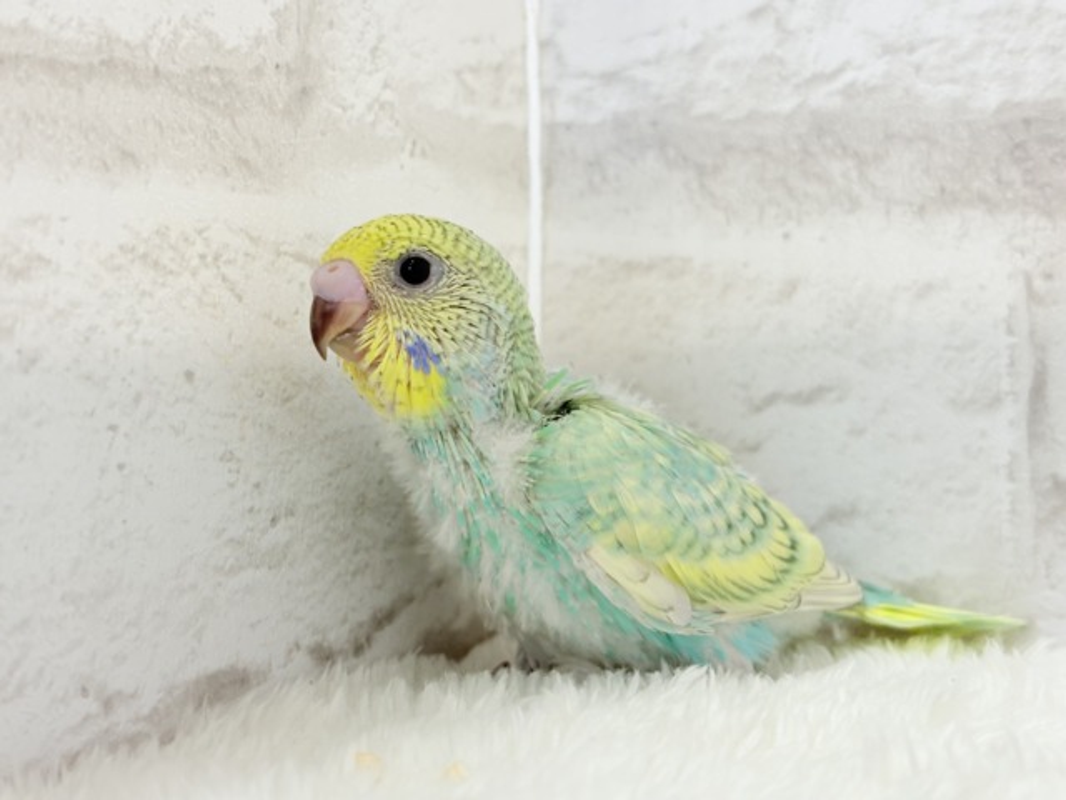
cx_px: 533
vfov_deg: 28.0
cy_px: 400
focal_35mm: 52
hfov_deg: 36.8
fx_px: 1601
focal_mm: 5.96
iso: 100
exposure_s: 1/100
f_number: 1.6
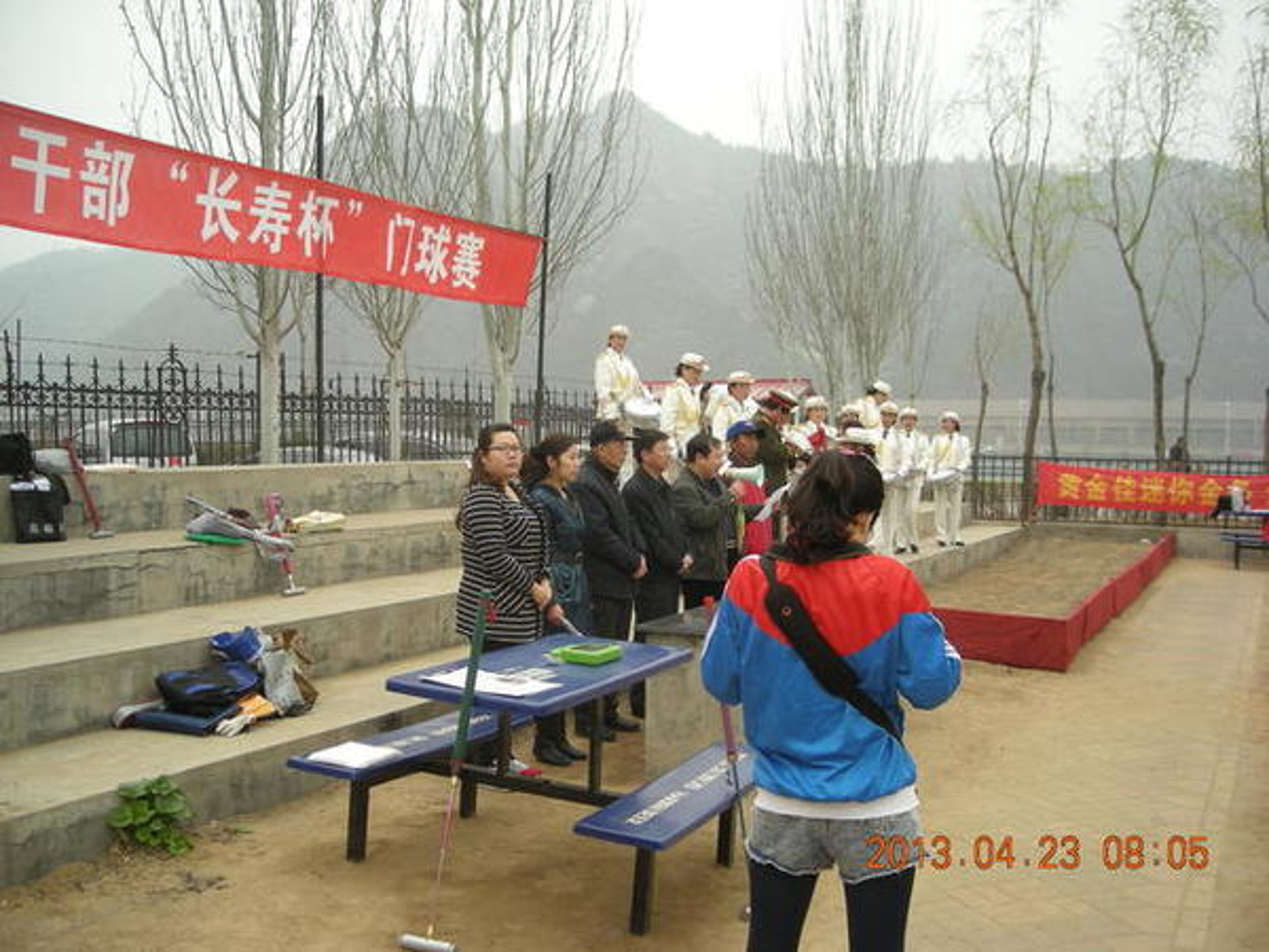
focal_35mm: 35
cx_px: 634
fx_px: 1283
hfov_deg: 52.6
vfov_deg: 40.7
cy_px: 476
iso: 50
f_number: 2.8
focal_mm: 5.7
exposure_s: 1/189
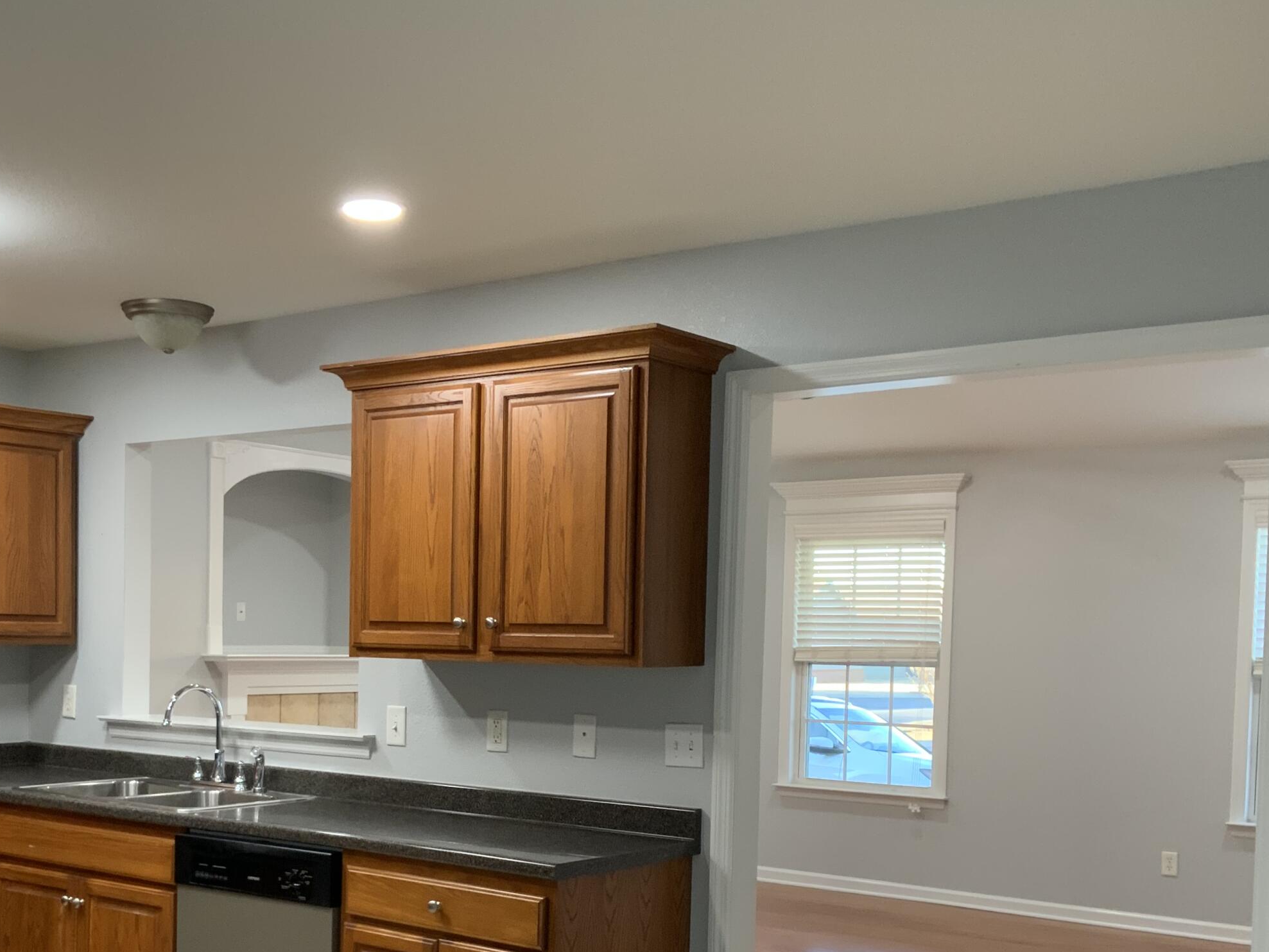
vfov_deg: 32.3
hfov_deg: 42.7
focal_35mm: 44
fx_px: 1613
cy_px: 701
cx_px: 491
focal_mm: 3
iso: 100
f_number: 1.8
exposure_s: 1/60
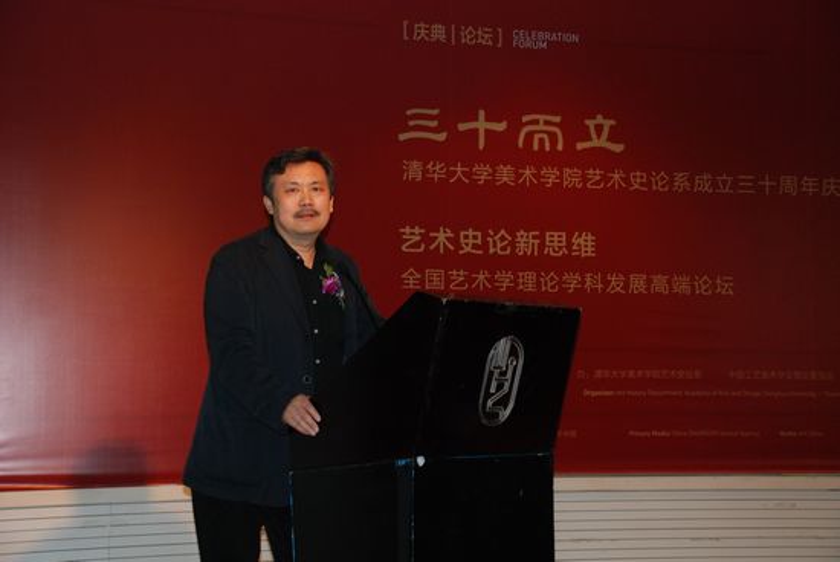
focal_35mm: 60
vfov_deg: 22.7
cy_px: 281
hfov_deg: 33.4
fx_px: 1401
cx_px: 420
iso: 640
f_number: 4.5
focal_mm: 40
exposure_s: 1/60
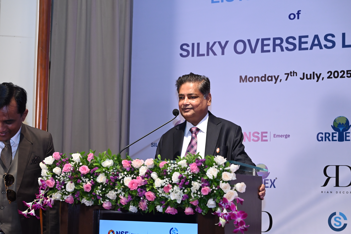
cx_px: 176
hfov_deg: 26.6
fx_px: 741
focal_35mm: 76
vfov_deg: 18.0
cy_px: 117
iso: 1600
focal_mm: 76
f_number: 5.6
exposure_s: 1/125
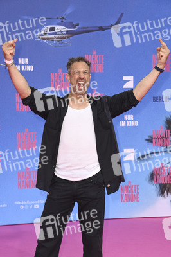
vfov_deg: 23.9
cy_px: 128
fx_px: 607
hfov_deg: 16.0
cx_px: 86
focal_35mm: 85
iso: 250
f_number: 6.3
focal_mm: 85
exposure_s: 1/250
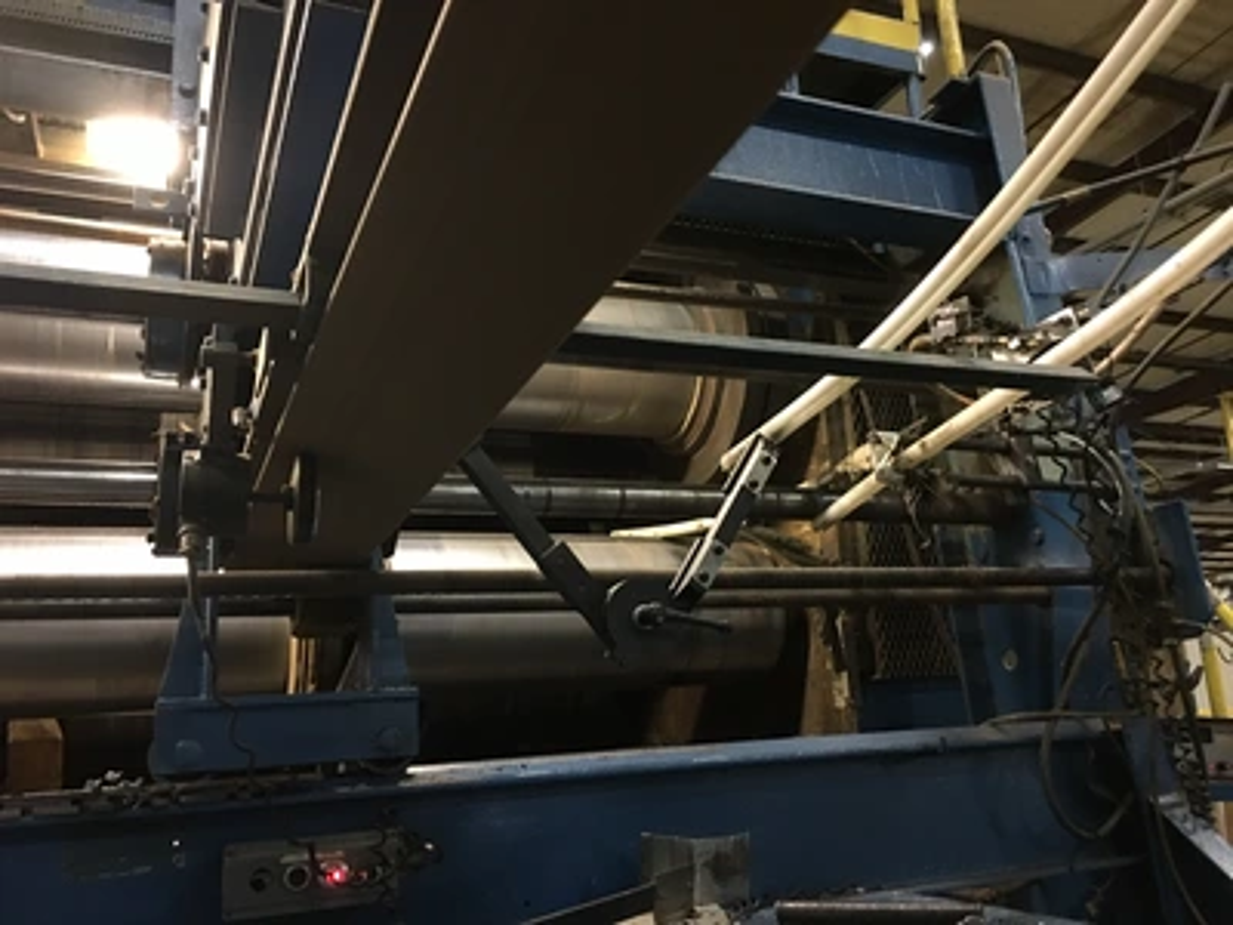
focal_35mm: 29
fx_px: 1033
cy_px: 462
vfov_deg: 48.2
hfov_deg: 61.7
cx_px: 616
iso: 64
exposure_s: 1/4
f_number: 2.2
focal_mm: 4.15
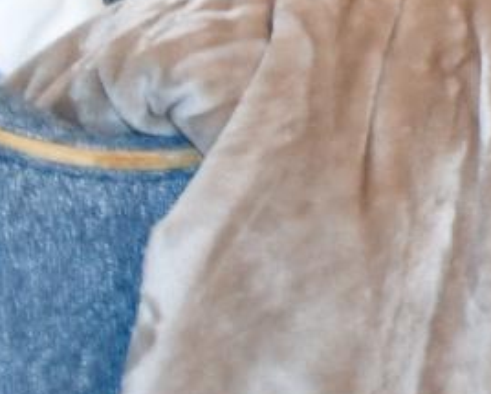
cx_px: 1215
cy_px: -587
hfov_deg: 11.8
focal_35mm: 129
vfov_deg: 10.2
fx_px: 1877
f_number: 4
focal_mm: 12
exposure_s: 1/60
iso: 400
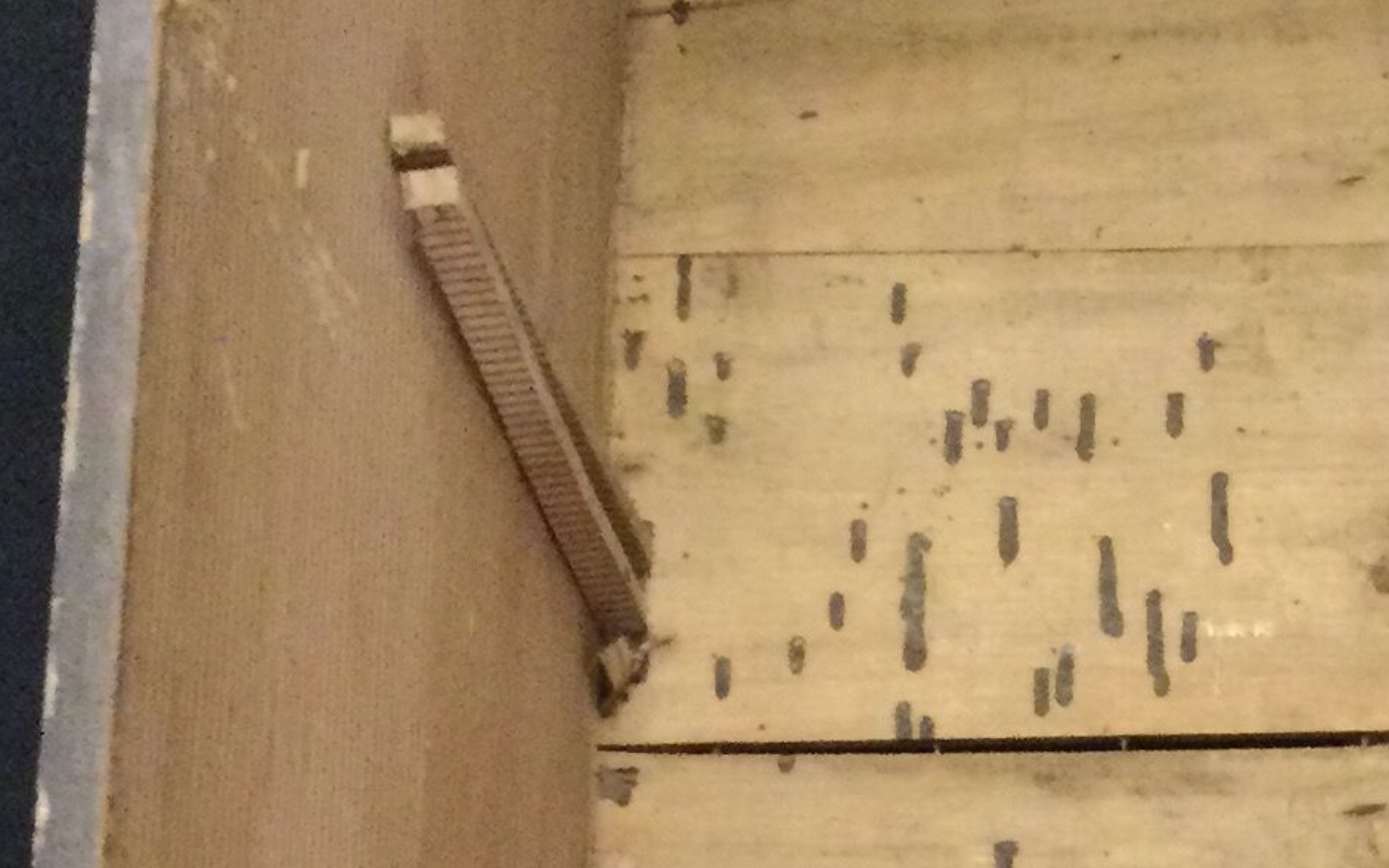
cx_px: 1522
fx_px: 4315
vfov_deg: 11.4
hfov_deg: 17.7
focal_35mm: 114
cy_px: 868
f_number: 2.4
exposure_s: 1/17
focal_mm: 3.3
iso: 400
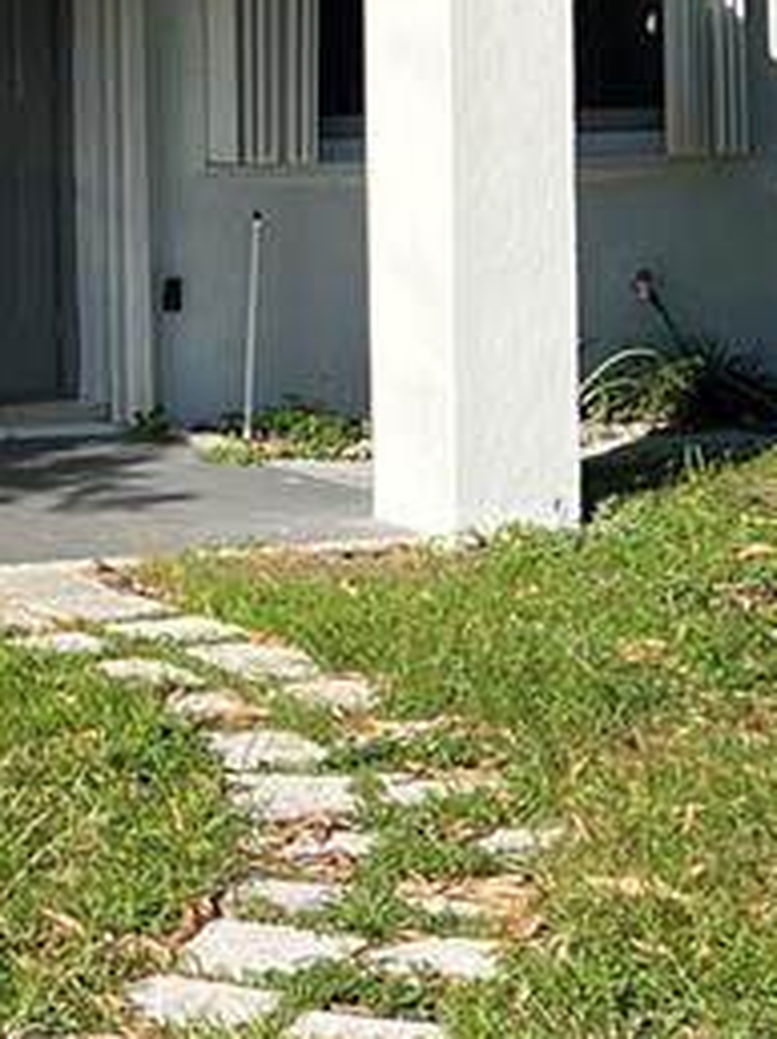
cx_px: -580
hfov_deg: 11.4
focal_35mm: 121
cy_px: -81
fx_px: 3627
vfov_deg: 15.9
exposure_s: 1/2695
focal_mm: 5.7
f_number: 1.5
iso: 50
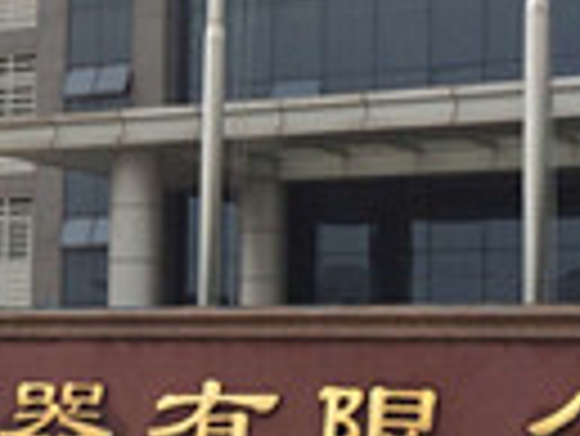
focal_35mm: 116
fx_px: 1945
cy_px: 214
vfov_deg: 12.8
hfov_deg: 16.5
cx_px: -27
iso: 32
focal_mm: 4.12
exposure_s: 1/1953
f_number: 2.2
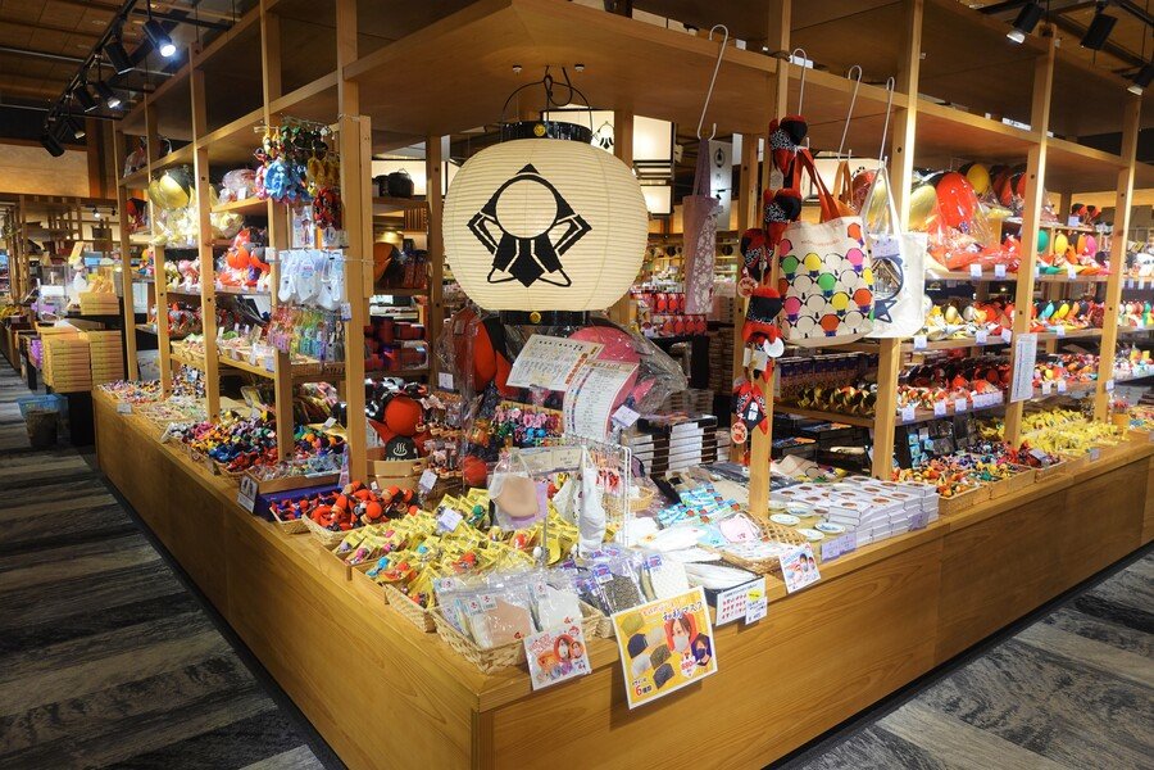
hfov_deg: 73.7
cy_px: 385
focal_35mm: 24
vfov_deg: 53.1
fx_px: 769
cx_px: 577
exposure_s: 1/50
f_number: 2.8
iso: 125
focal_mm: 8.8
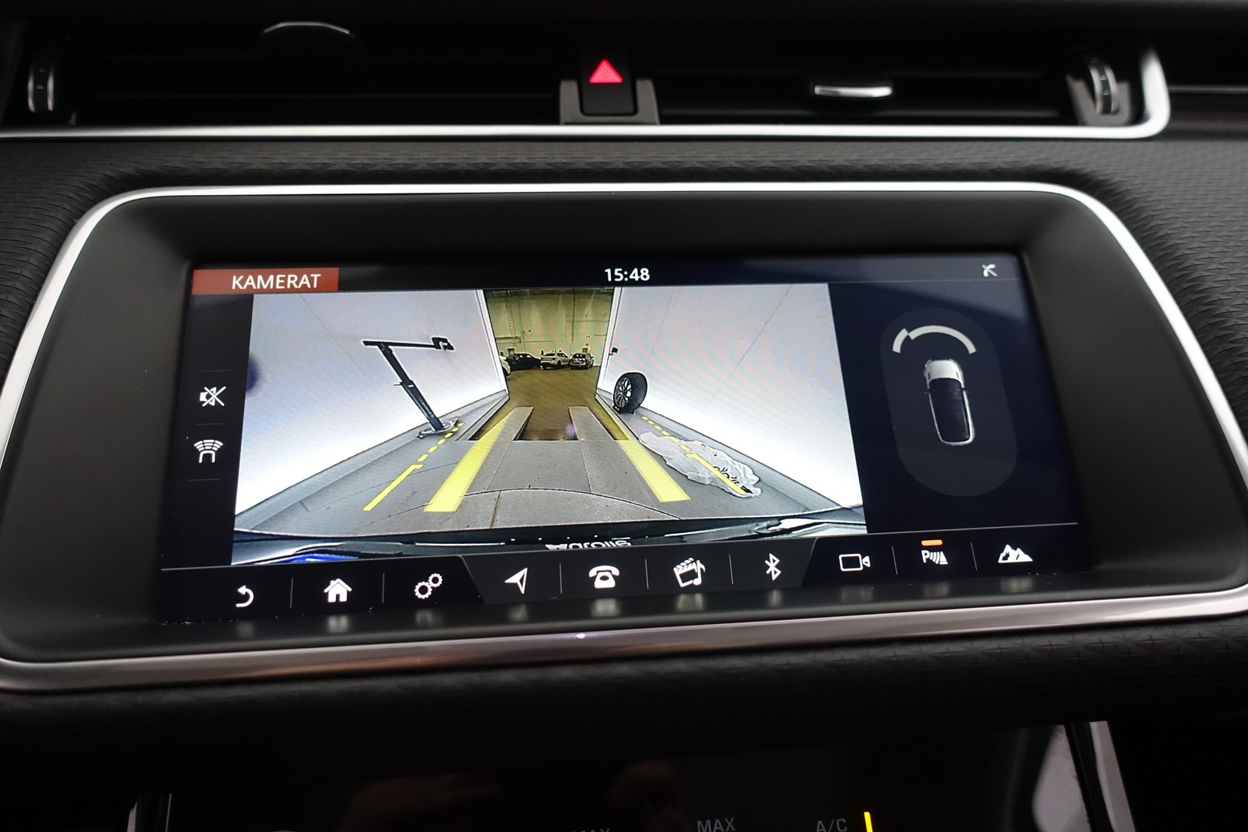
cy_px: 416
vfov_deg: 53.1
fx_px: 832
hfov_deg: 73.7
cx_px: 624
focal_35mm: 24
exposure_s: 1/80
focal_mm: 8.8
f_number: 2.5
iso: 1000
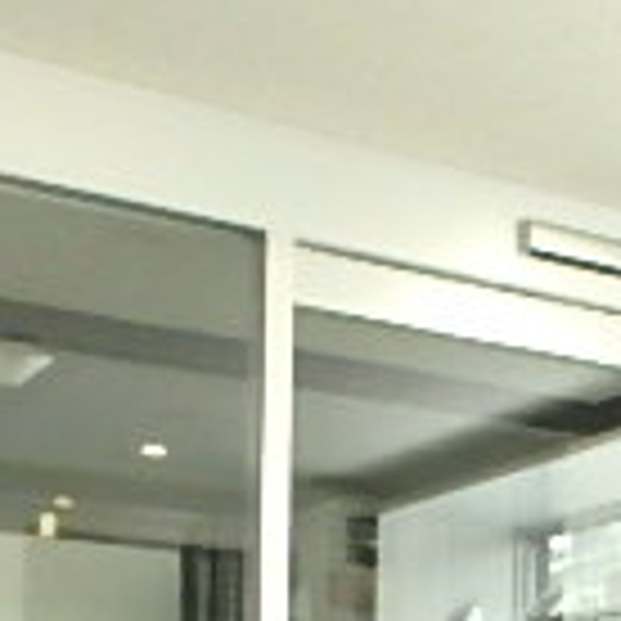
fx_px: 1745
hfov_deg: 16.3
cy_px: 850
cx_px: 1174
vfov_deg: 18.5
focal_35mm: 86
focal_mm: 3.7
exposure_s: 1/15
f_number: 3.5
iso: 800
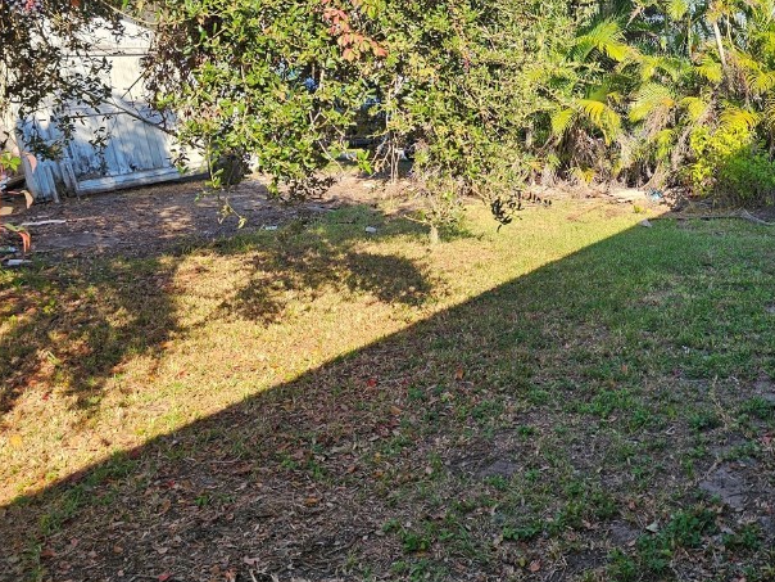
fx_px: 873
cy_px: 103
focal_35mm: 39
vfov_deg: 35.4
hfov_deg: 45.7
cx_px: 606
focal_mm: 6.3
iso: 10
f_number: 1.7
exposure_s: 1/232
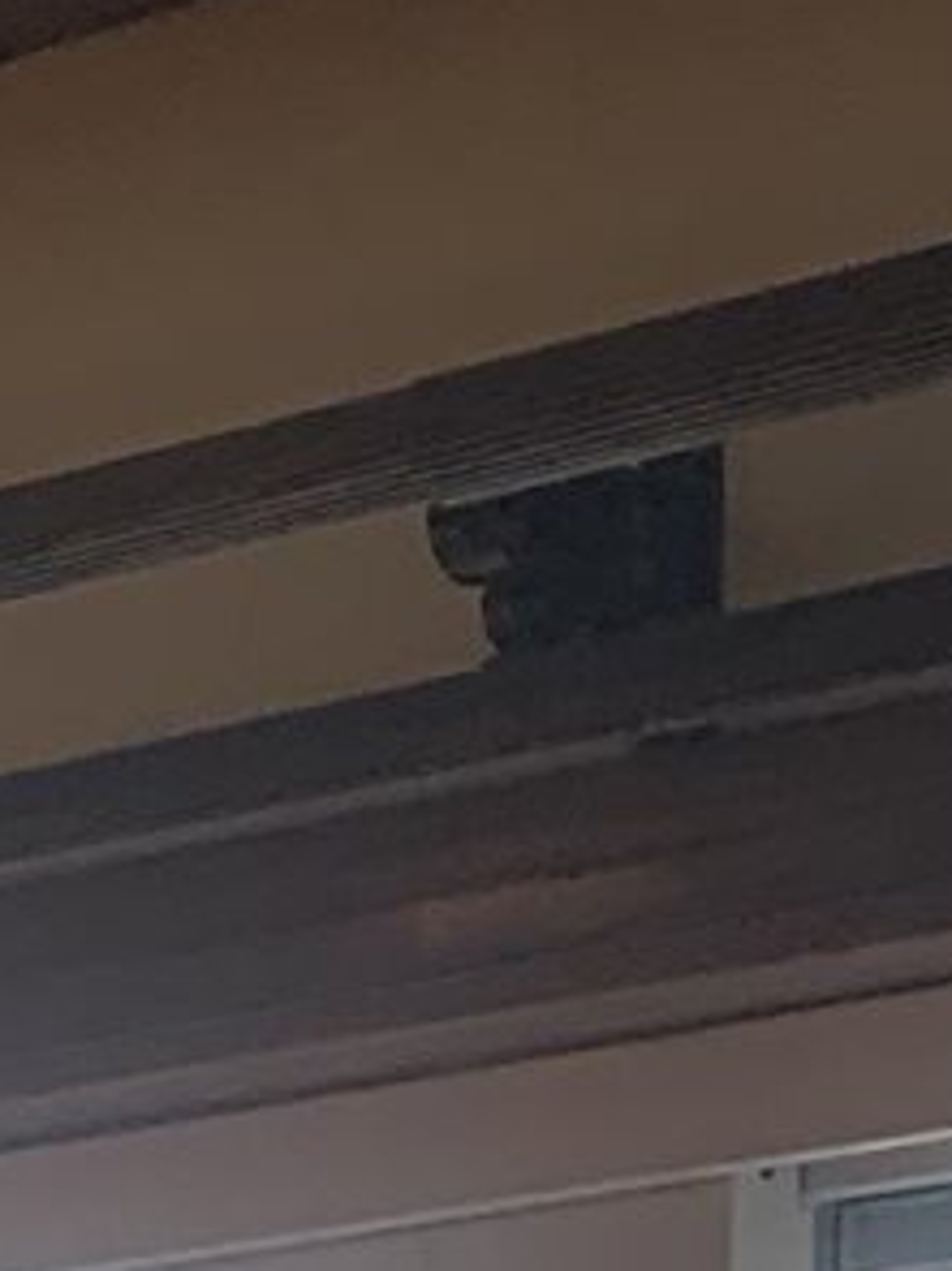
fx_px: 7449
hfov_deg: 7.3
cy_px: 4188
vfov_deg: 8.0
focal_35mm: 203
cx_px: 465
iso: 40
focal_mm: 4.25
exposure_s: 1/120
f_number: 1.8
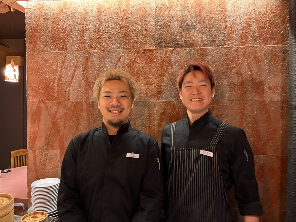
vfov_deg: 53.1
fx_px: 222
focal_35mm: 26
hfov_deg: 67.3
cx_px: 148
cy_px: 111
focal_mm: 5.96
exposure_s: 1/25
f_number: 1.6
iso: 500
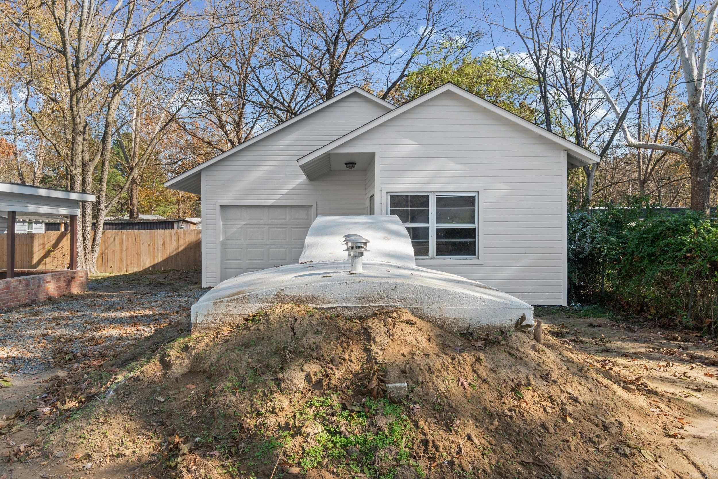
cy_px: 240
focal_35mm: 27
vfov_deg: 47.9
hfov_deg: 67.4
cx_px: 359
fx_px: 538
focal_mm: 18
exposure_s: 1/40
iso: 200
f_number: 9
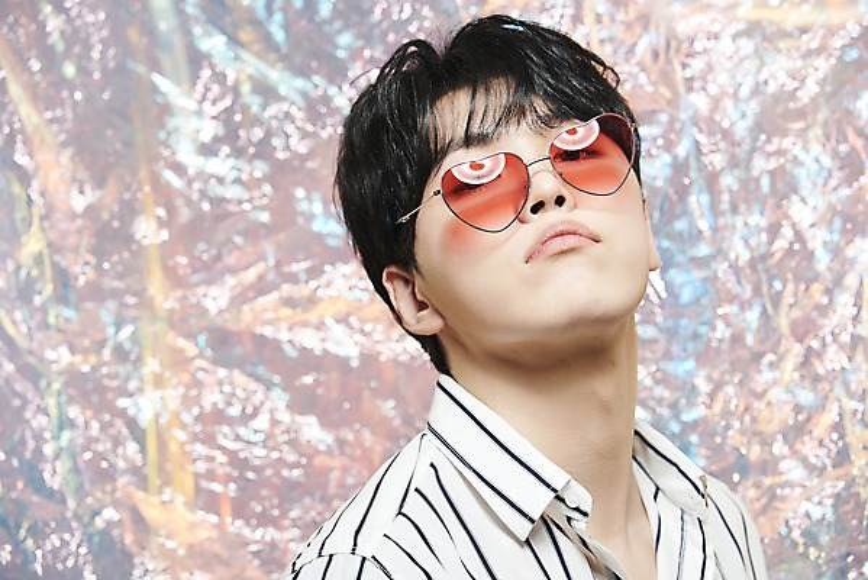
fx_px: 3980
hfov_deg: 12.4
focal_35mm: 165
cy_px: 290
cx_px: 434
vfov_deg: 8.3
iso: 64
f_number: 5.6
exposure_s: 1/125
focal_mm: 165
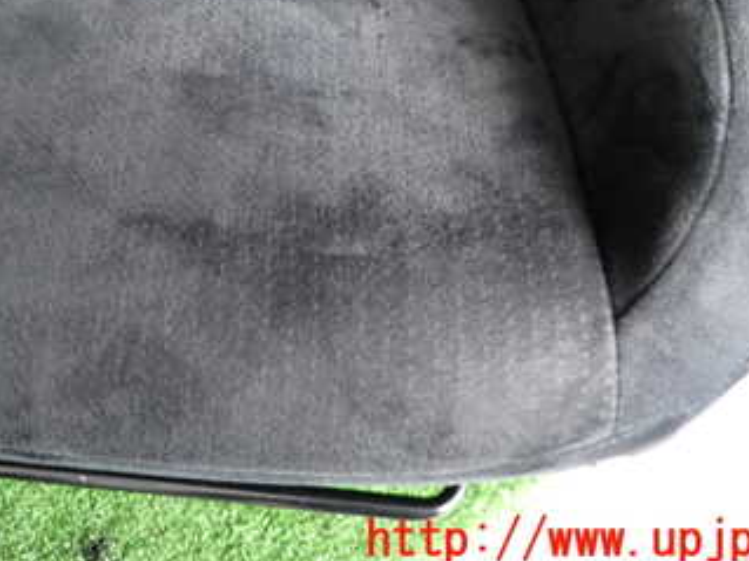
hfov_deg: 39.4
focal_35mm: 47
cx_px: 193
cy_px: 42
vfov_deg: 29.4
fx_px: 1017
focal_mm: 4.5
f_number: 2
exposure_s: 1/30
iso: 250
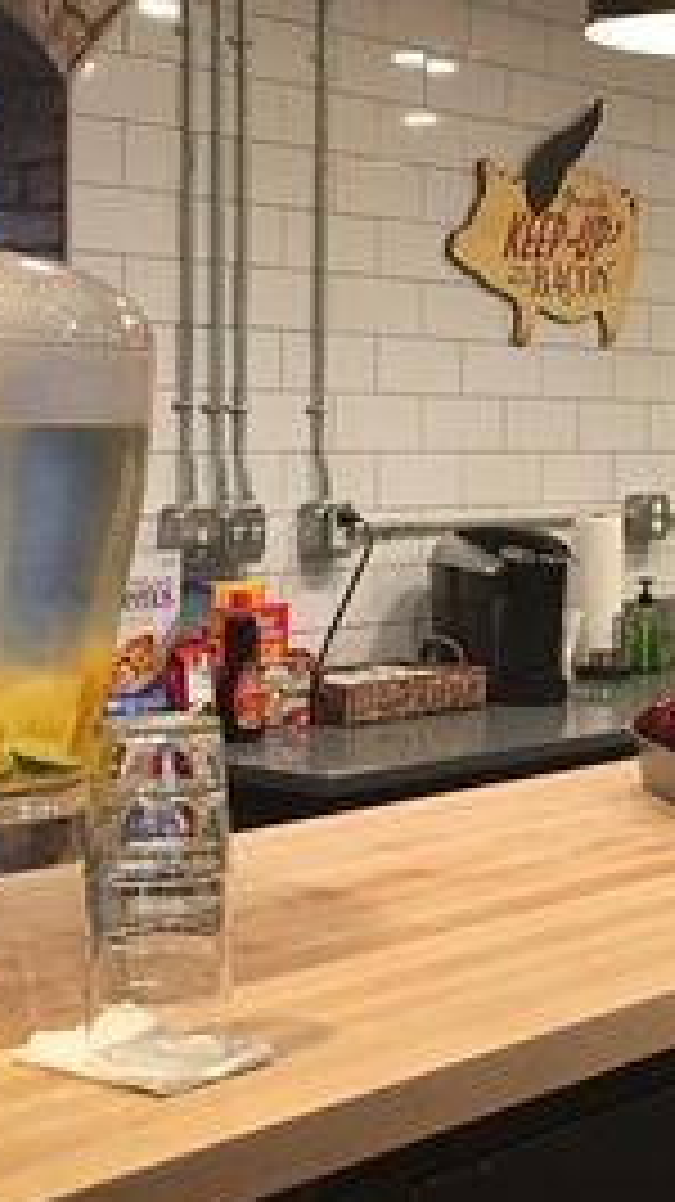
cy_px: 581
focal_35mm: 71
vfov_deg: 29.8
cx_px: 634
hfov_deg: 16.7
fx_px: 2261
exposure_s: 1/15
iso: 64
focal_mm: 4.15
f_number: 2.2
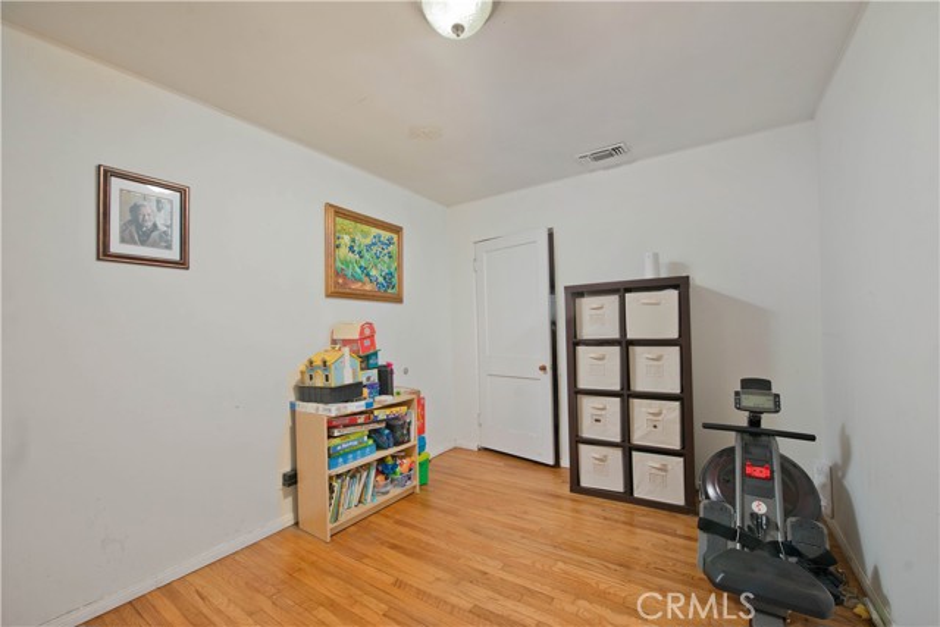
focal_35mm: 14
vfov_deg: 81.2
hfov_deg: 104.2
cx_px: 470
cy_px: 314
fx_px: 366
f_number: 5.6
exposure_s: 1/200
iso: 400
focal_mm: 14
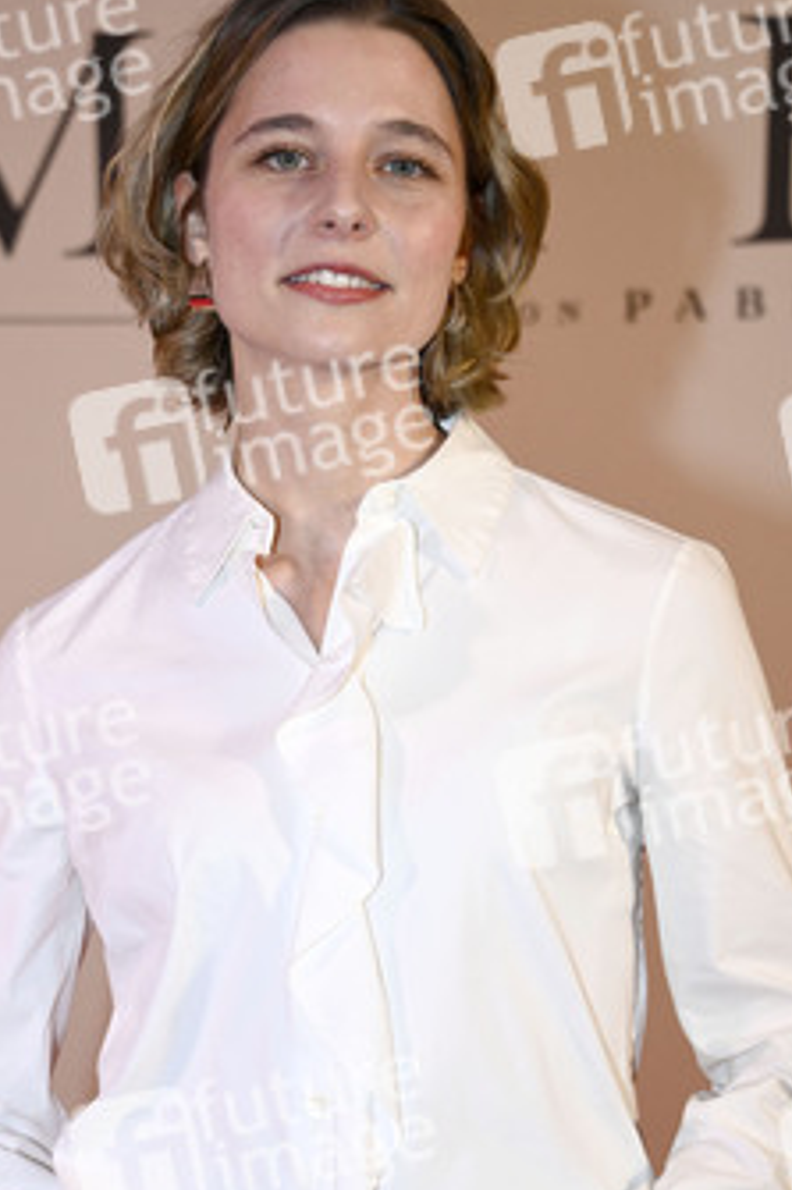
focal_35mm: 98
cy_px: 607
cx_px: 355
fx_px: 3237
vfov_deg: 20.8
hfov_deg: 13.9
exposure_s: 1/200
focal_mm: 82
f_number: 5.6
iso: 800
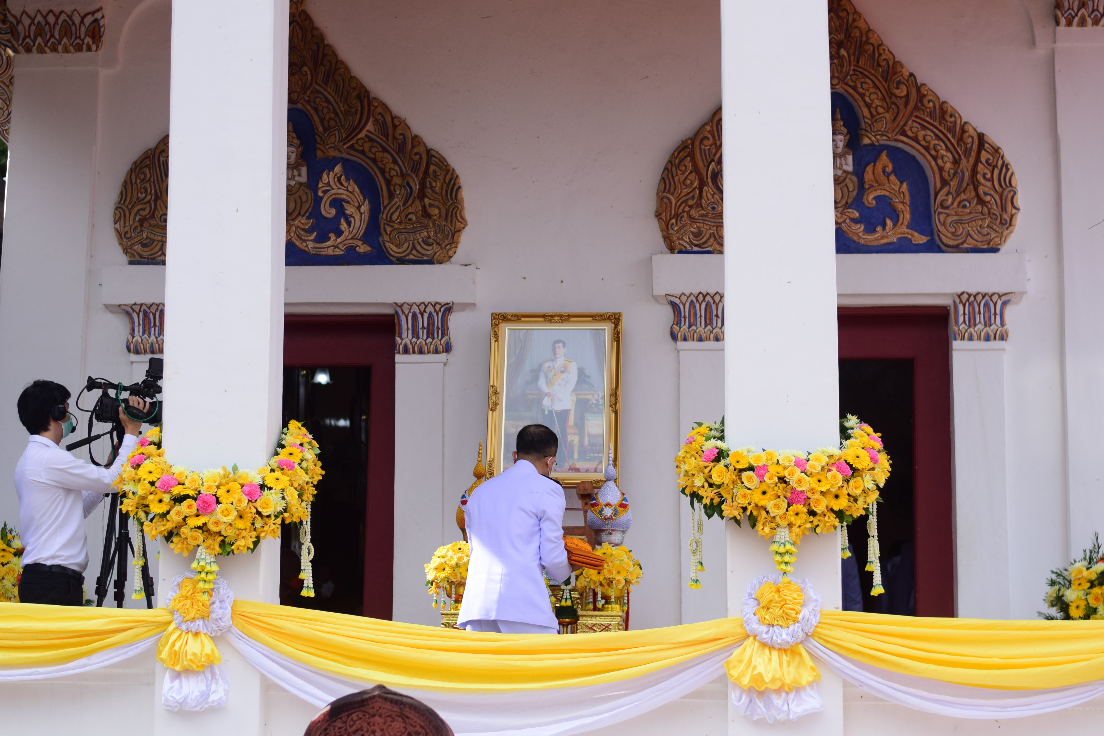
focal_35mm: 75
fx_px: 2300
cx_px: 552
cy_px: 368
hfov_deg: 27.0
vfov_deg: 18.2
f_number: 2.8
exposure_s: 1/4000
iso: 320
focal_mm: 50
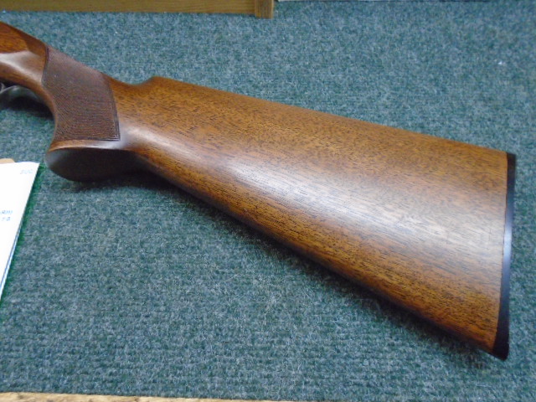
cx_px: 268
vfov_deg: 53.1
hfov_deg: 67.3
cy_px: 201
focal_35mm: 26
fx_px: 403
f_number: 3.2
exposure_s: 1/80
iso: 800
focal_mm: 4.6
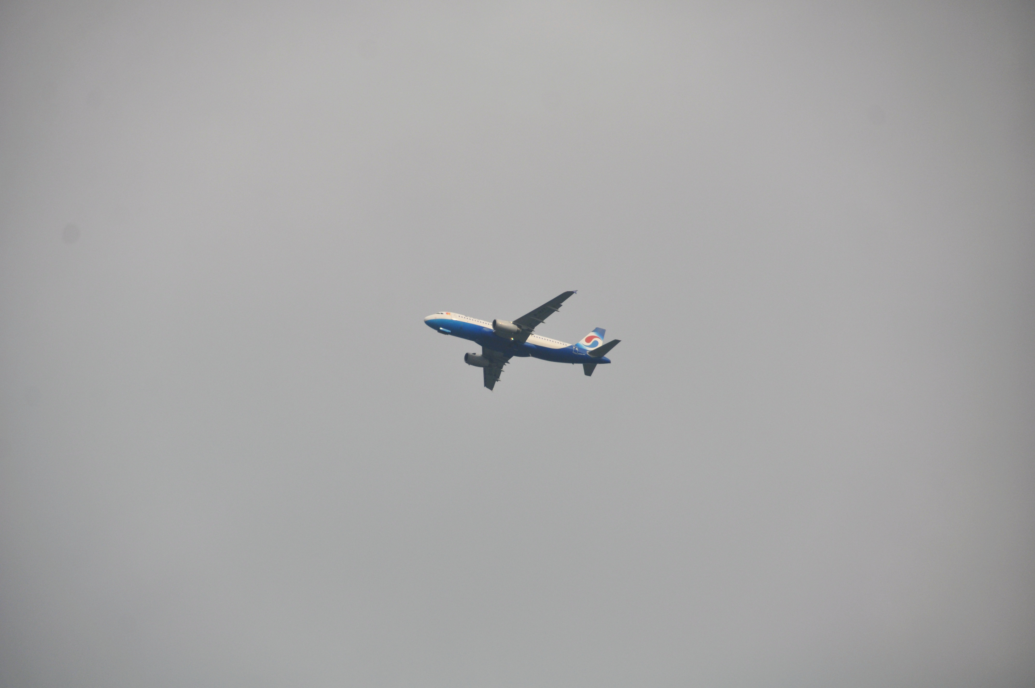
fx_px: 8614
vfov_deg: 4.6
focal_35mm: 300
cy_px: 344
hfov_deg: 6.9
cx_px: 518
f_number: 7.1
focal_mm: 200
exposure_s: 1/800
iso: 200
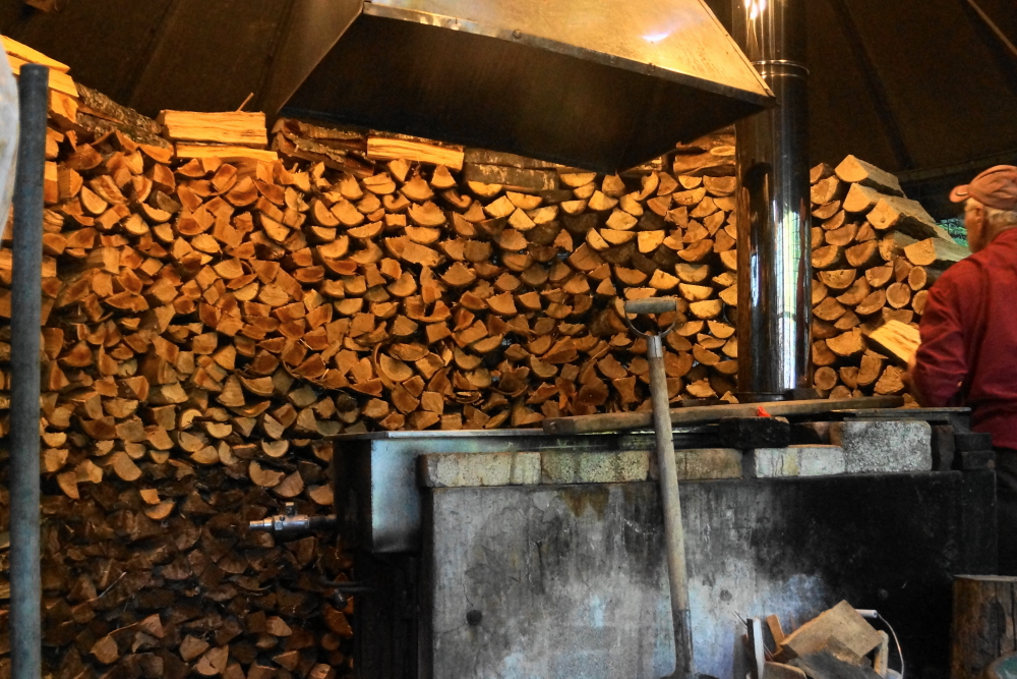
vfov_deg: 35.1
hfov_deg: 50.7
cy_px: 340
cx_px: 508
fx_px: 1074
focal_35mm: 38
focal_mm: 18
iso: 1600
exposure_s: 1/50
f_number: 3.5
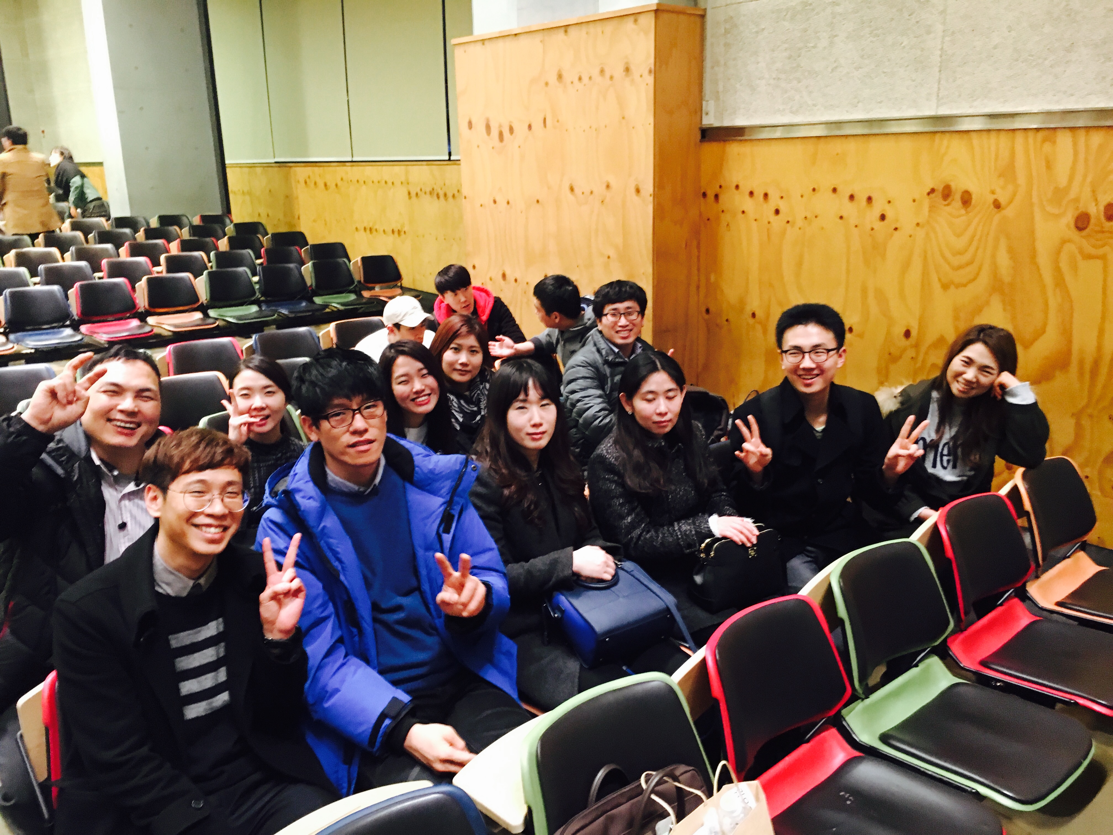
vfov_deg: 48.2
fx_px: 932
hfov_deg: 61.7
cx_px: 556
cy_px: 418
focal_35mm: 29
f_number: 2.2
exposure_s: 1/15
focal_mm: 4.15
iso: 400
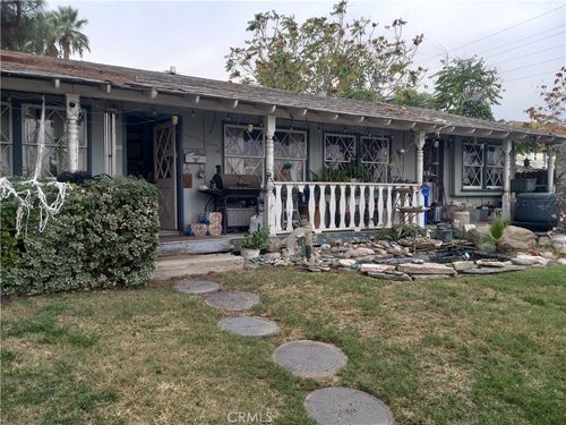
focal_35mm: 27
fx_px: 441
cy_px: 212
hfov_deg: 65.3
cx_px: 283
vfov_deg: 51.4
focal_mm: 3.94
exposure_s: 1/192
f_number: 1.8
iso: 40
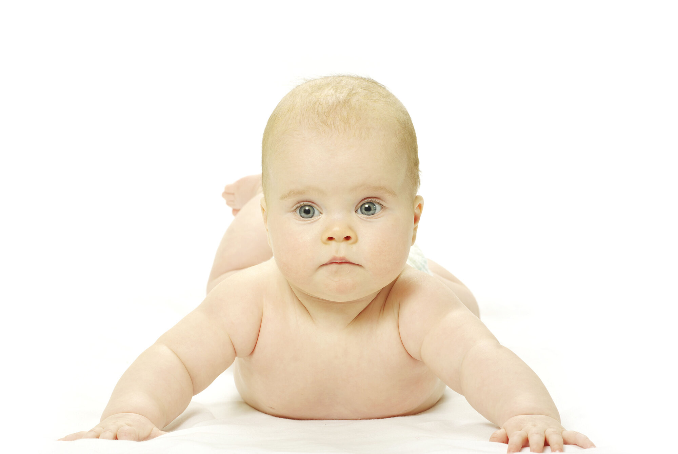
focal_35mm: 112
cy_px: 227
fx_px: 2121
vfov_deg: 12.2
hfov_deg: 18.2
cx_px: 339
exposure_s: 1/125
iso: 100
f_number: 8
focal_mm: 75
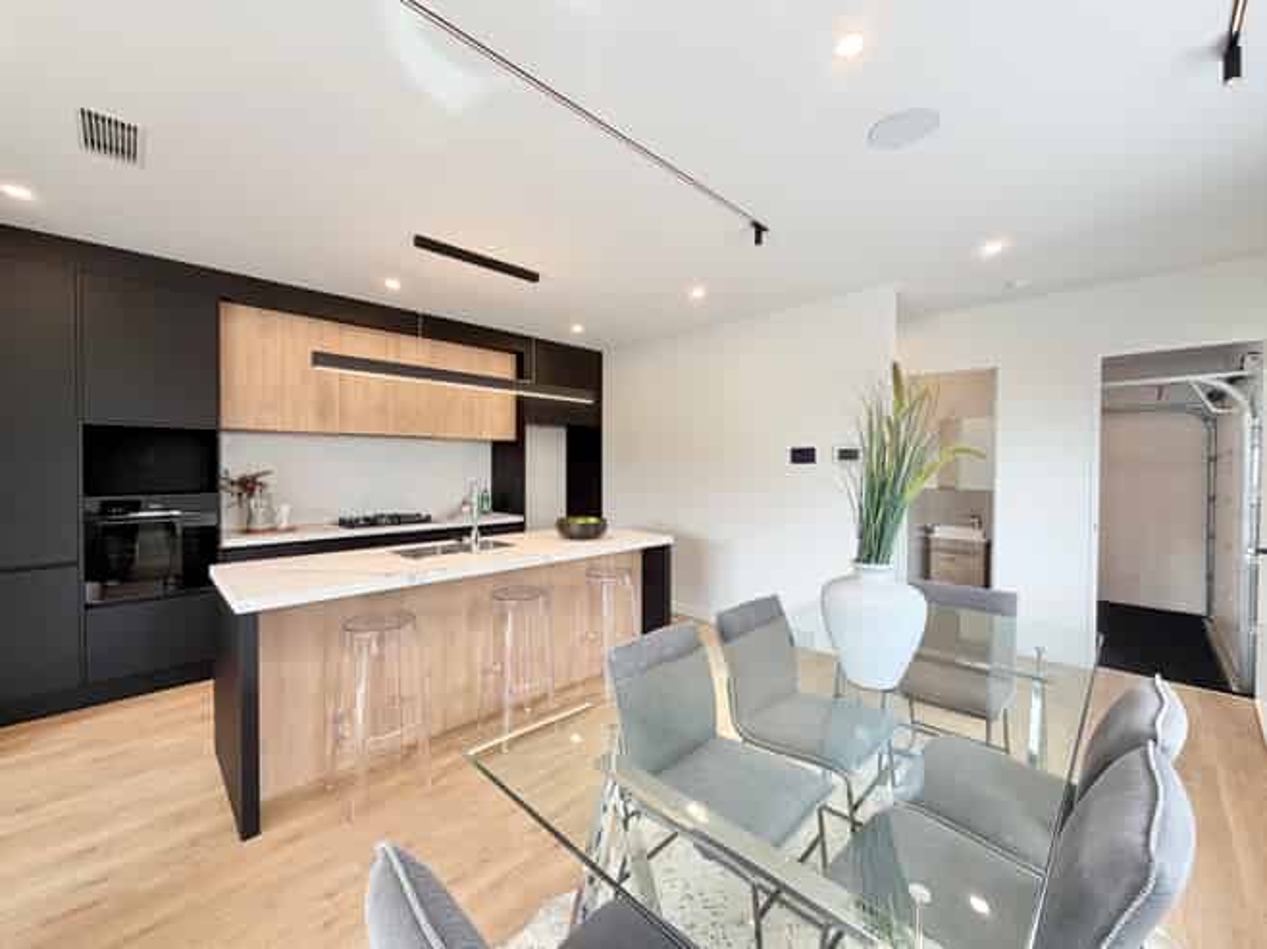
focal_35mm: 14
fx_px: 512
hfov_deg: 102.1
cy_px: 474
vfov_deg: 85.6
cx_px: 634
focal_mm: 2.22
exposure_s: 1/121
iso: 80
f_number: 2.2
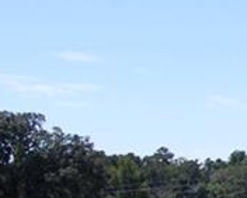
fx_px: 1075
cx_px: 588
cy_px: 171
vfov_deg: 10.5
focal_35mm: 147
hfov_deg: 11.1
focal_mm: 18
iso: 200
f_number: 8
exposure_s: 1/500
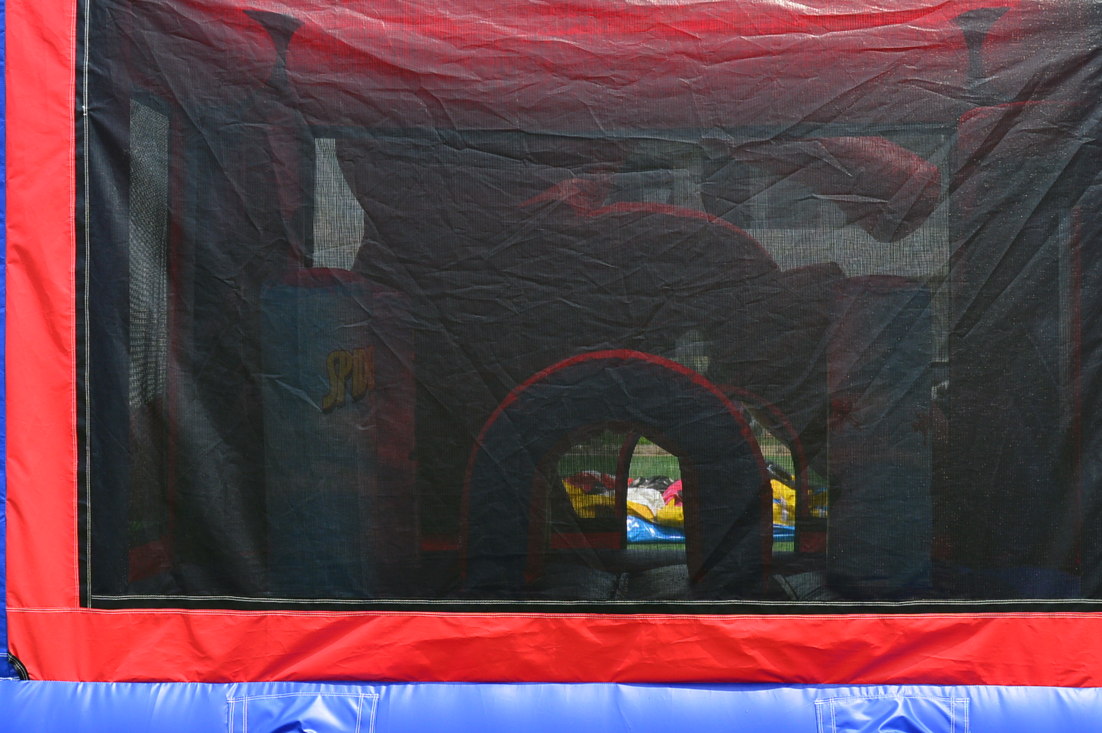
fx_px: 1743
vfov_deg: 23.7
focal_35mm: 57
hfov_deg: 35.0
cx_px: 617
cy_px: 332
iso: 100
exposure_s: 1/250
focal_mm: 22
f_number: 8
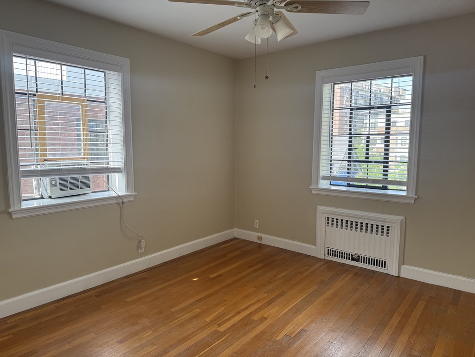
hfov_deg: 71.6
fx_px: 329
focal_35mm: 24
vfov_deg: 56.8
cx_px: 238
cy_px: 178
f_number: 1.78
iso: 100
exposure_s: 1/184
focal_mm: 6.76
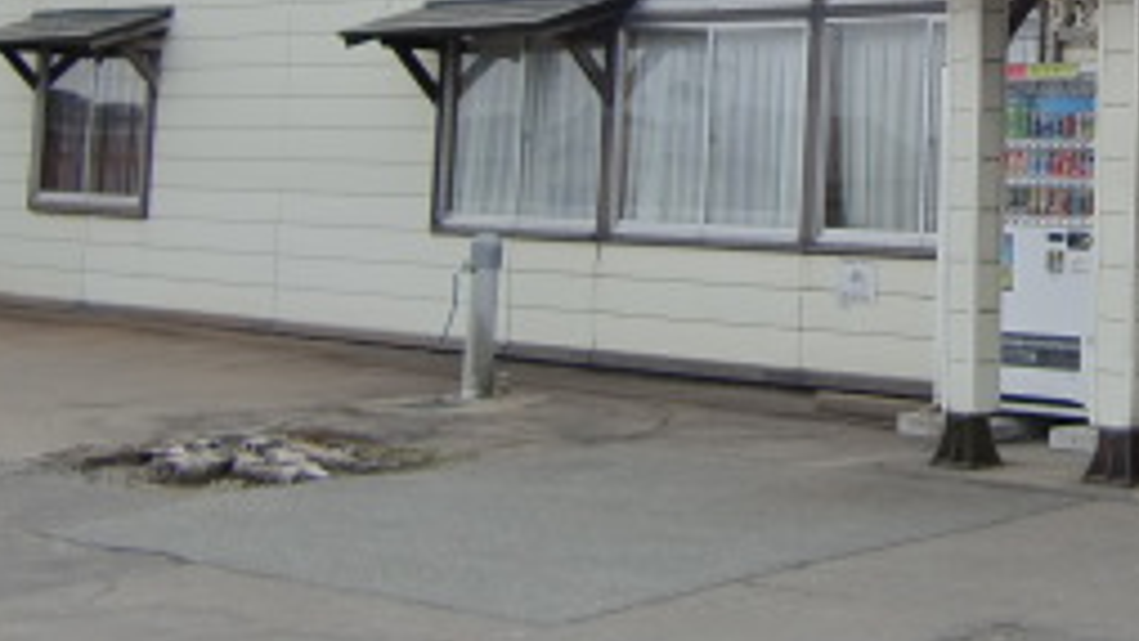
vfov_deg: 15.5
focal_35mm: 77
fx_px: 2326
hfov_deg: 25.9
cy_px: 45
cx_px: 1170
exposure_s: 1/640
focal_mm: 4.9
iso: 64
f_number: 2.6
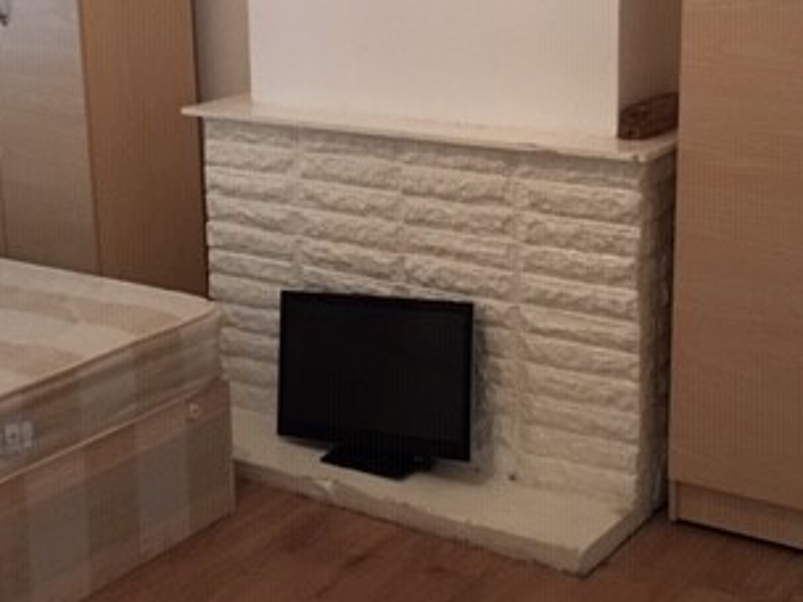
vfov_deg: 23.8
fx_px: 1415
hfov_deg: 31.7
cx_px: 367
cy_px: 158
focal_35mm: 61
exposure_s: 1/8
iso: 160
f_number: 2.2
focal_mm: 4.15
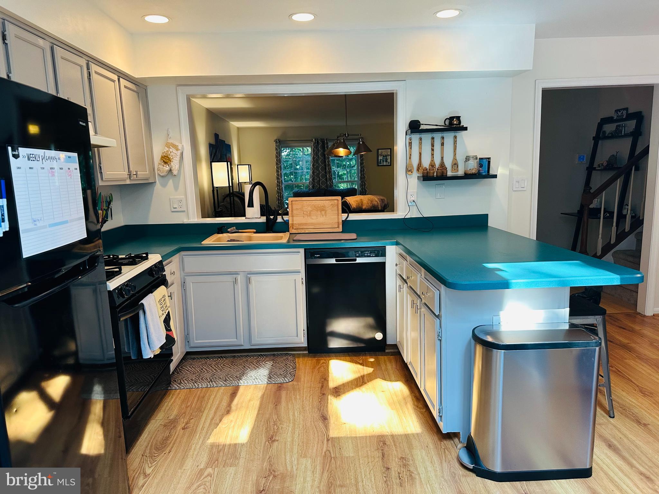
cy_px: 247
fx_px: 457
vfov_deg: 56.8
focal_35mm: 24
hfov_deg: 71.6
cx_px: 330
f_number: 1.78
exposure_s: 1/120
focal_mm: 6.86
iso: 200
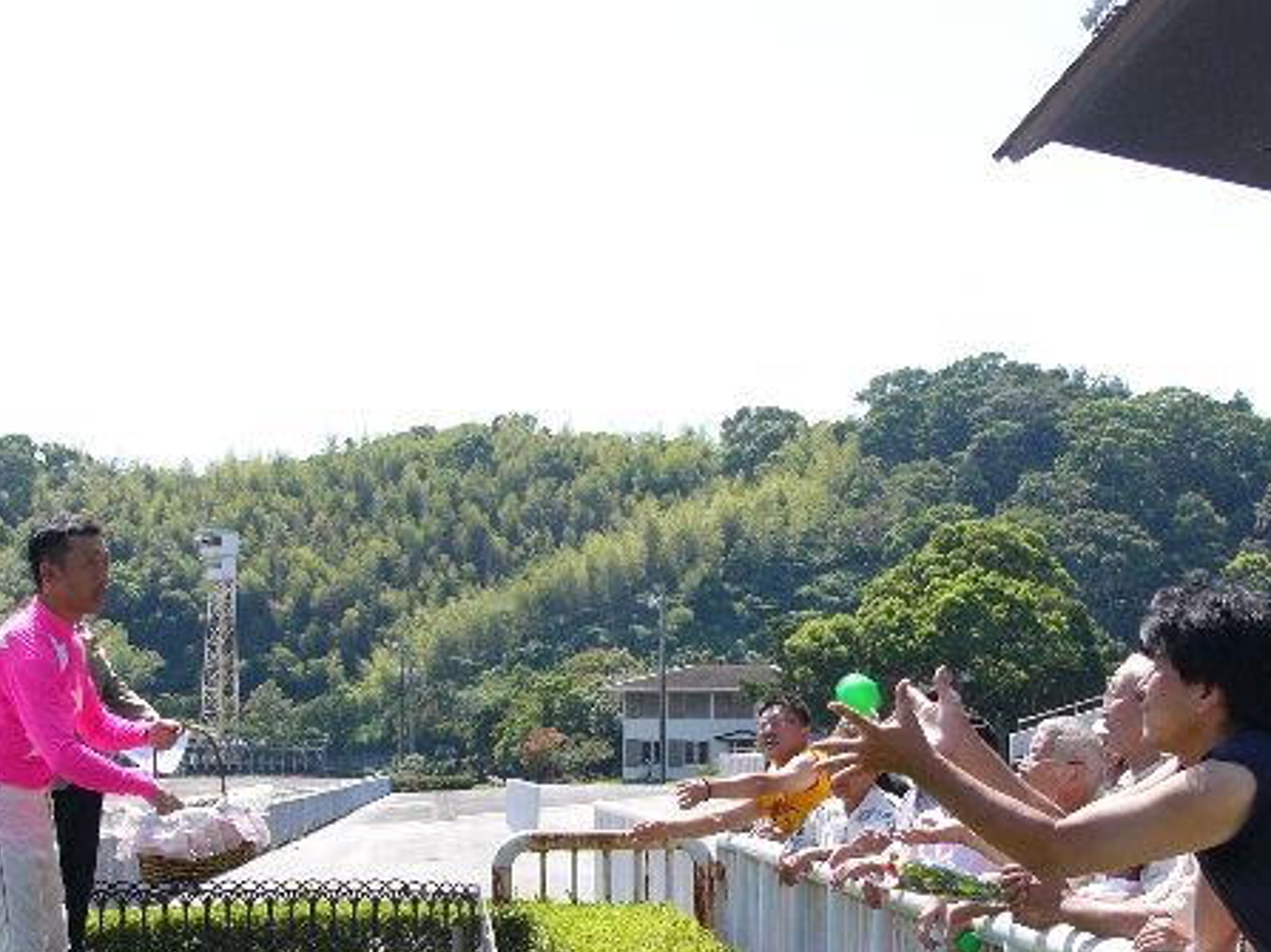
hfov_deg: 26.7
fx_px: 2680
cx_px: 665
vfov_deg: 20.1
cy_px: 637
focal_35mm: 73
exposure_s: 1/250
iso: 50
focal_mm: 8.5
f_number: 5.6
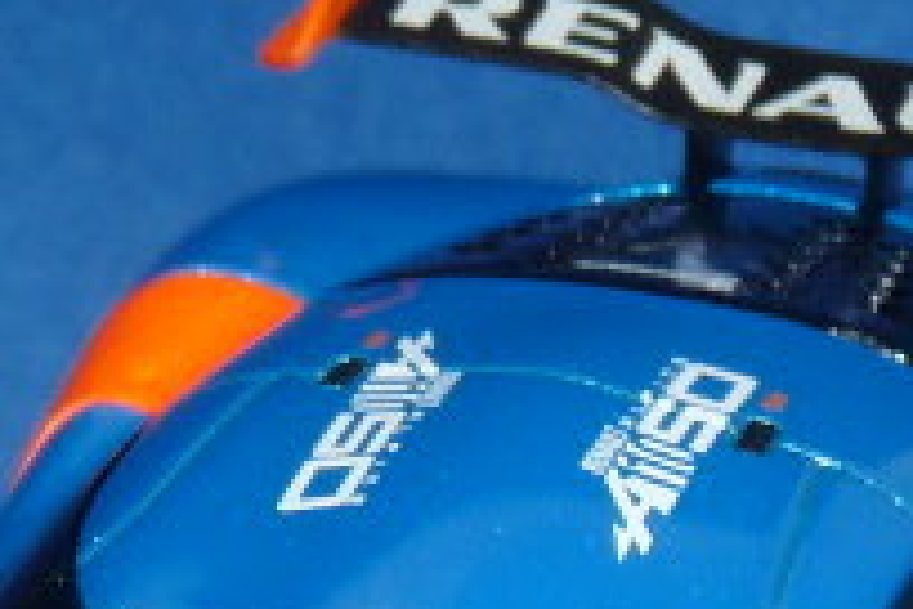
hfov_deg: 5.7
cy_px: 958
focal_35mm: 363
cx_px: 215
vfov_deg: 3.8
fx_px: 9205
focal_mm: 11.1
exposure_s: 1/30
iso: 100
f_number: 4
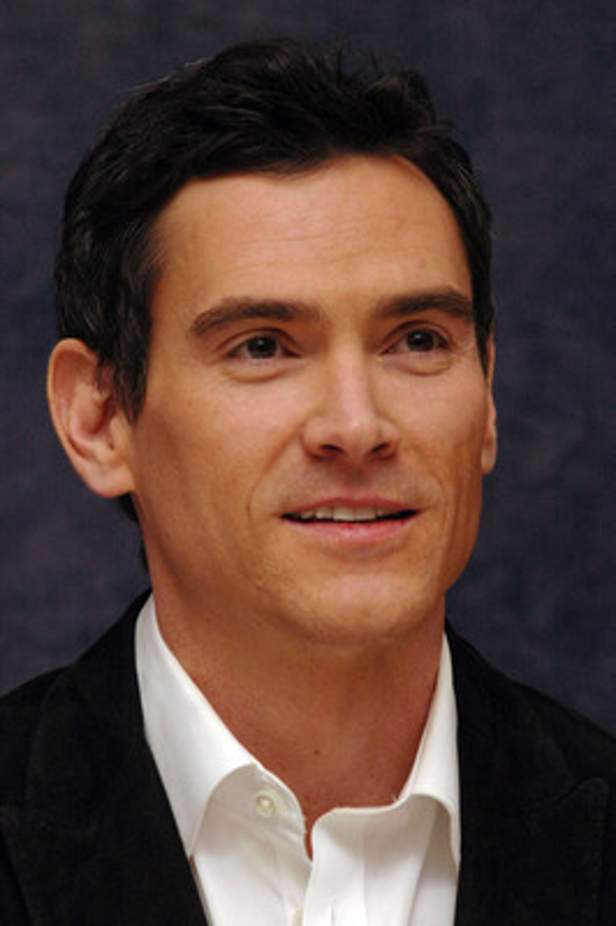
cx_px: 308
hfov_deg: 5.9
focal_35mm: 232
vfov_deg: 8.9
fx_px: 5977
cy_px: 463
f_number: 8
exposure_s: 1/320
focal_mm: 155
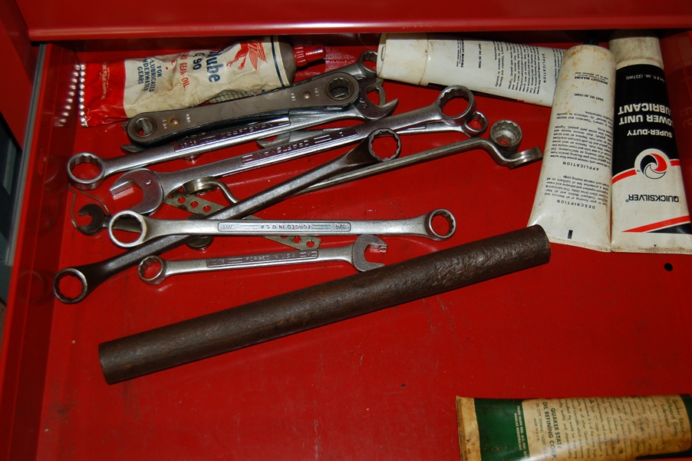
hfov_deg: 43.6
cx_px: 346
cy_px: 230
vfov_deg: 29.8
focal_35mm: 45
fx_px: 864
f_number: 4.2
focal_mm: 30
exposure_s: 1/60
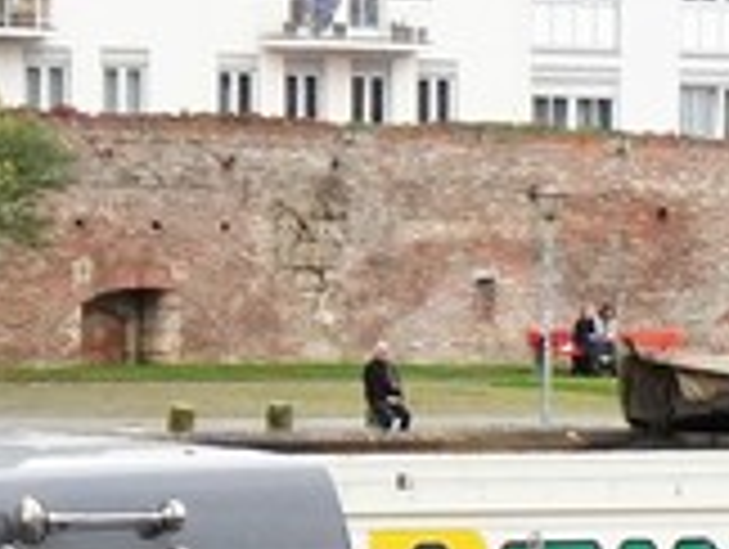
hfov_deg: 9.4
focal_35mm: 206
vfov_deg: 7.2
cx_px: 882
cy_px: 650
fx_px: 4353
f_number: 4.5
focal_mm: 29
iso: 2000
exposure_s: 1/3200
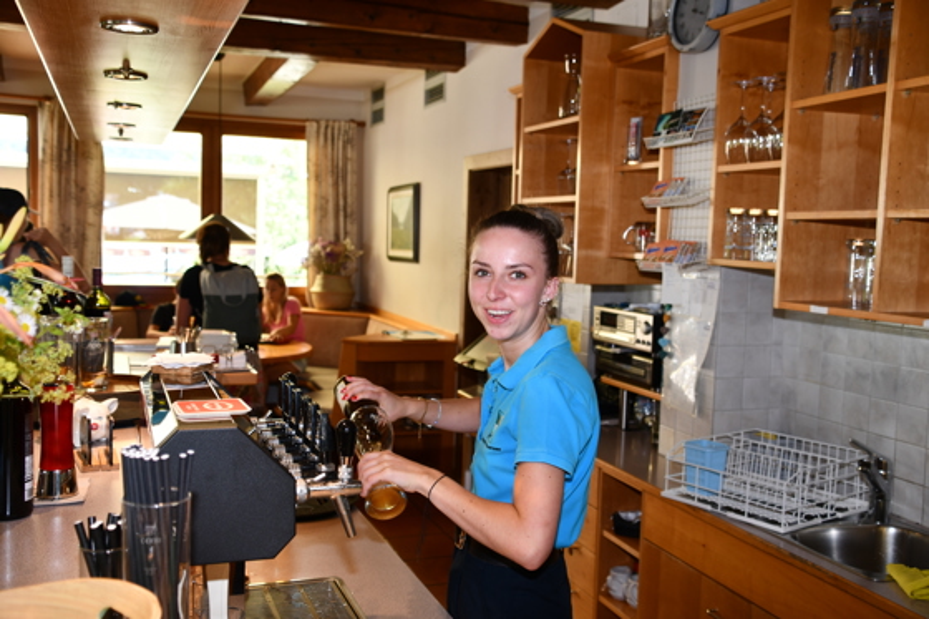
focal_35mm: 36
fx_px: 929
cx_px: 464
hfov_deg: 53.1
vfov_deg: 36.9
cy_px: 310
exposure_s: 1/60
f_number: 4
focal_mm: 24
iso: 200
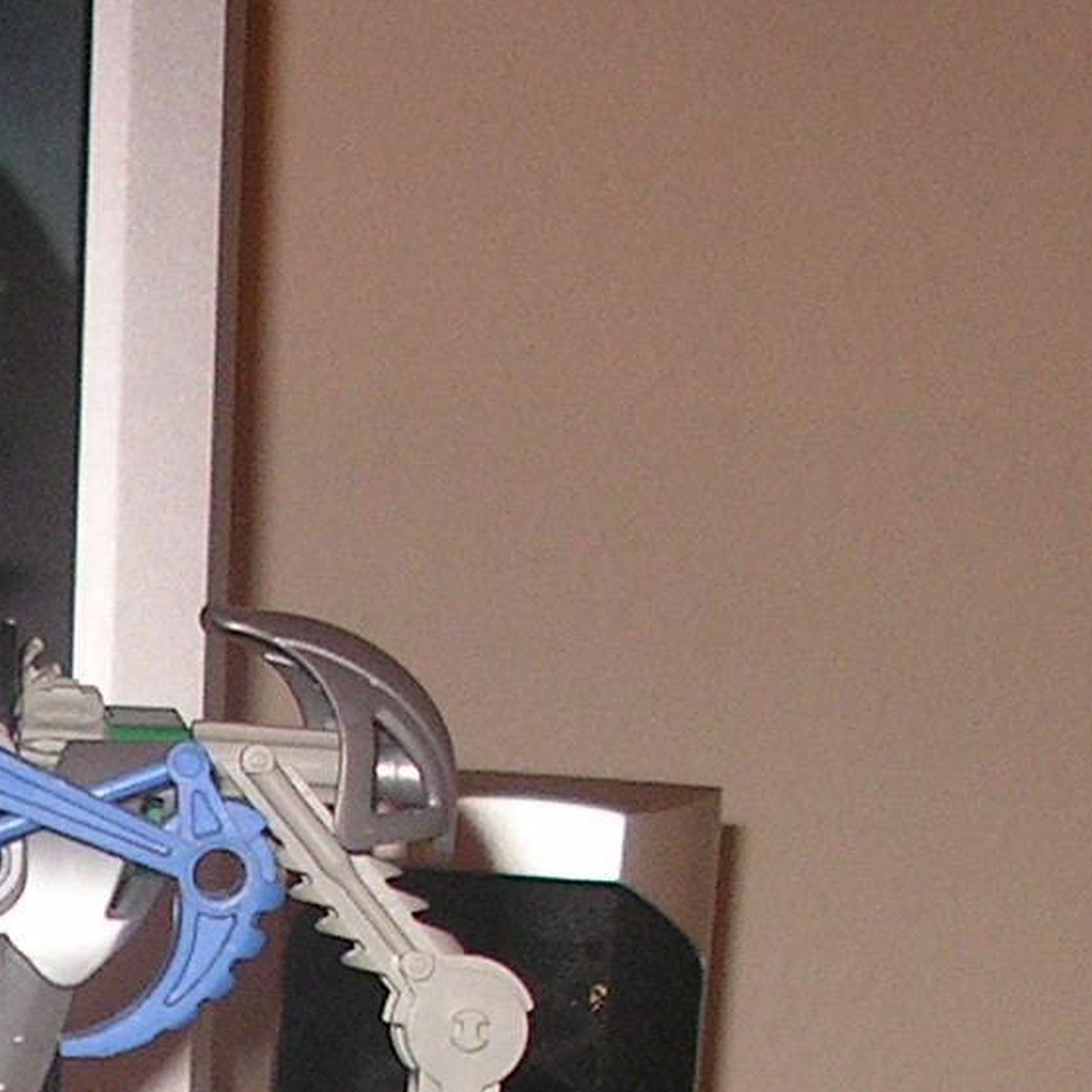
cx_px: -554
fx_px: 4783
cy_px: 1638
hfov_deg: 12.4
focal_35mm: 134
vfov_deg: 12.4
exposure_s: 1/40
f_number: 2.8
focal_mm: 7.8
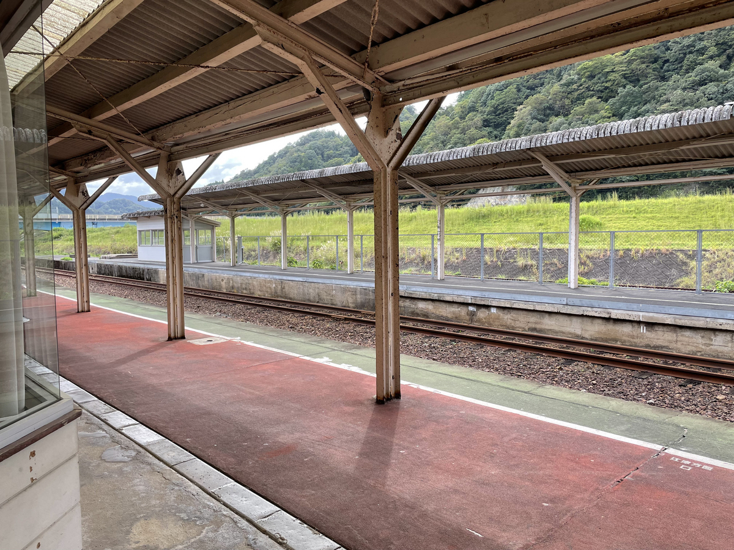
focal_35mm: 26
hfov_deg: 67.3
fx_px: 551
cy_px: 275
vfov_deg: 53.1
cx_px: 367
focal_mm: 4.2
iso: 32
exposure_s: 1/496
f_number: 1.6
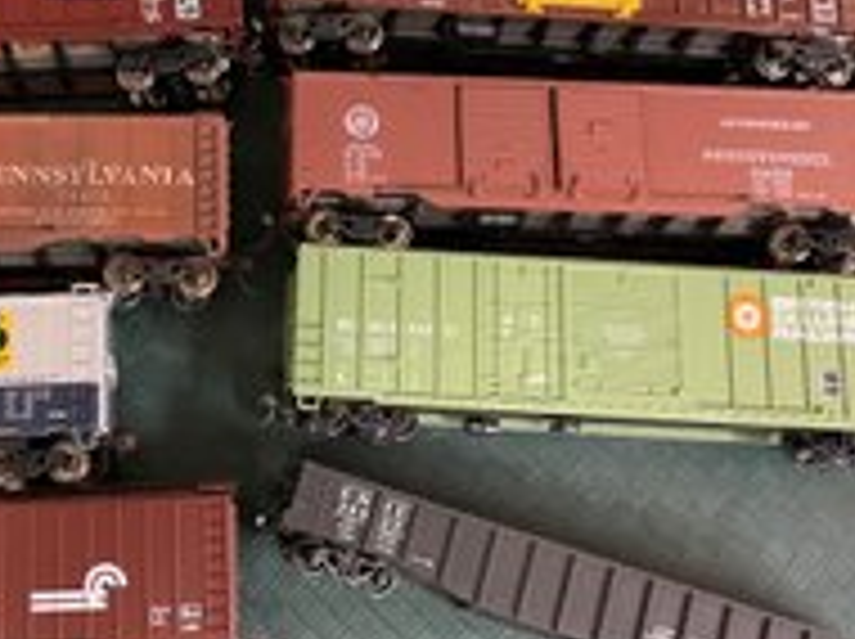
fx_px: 1159
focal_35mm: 47
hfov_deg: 39.9
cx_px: 268
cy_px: 304
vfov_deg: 30.8
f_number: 1.6
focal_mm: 4.2
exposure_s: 1/40
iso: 640
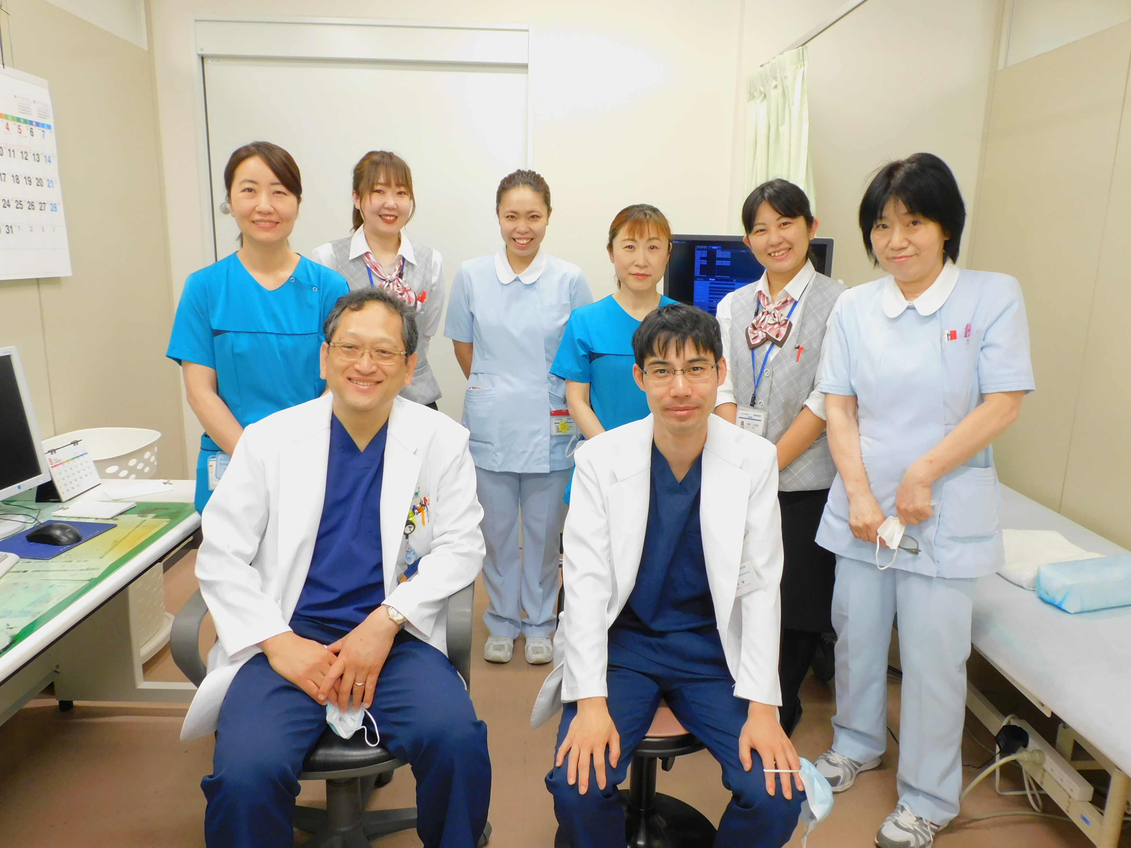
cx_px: 566
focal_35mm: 24
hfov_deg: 71.6
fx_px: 784
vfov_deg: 56.8
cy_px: 424
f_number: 3.3
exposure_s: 1/30
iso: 250
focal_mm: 4.3
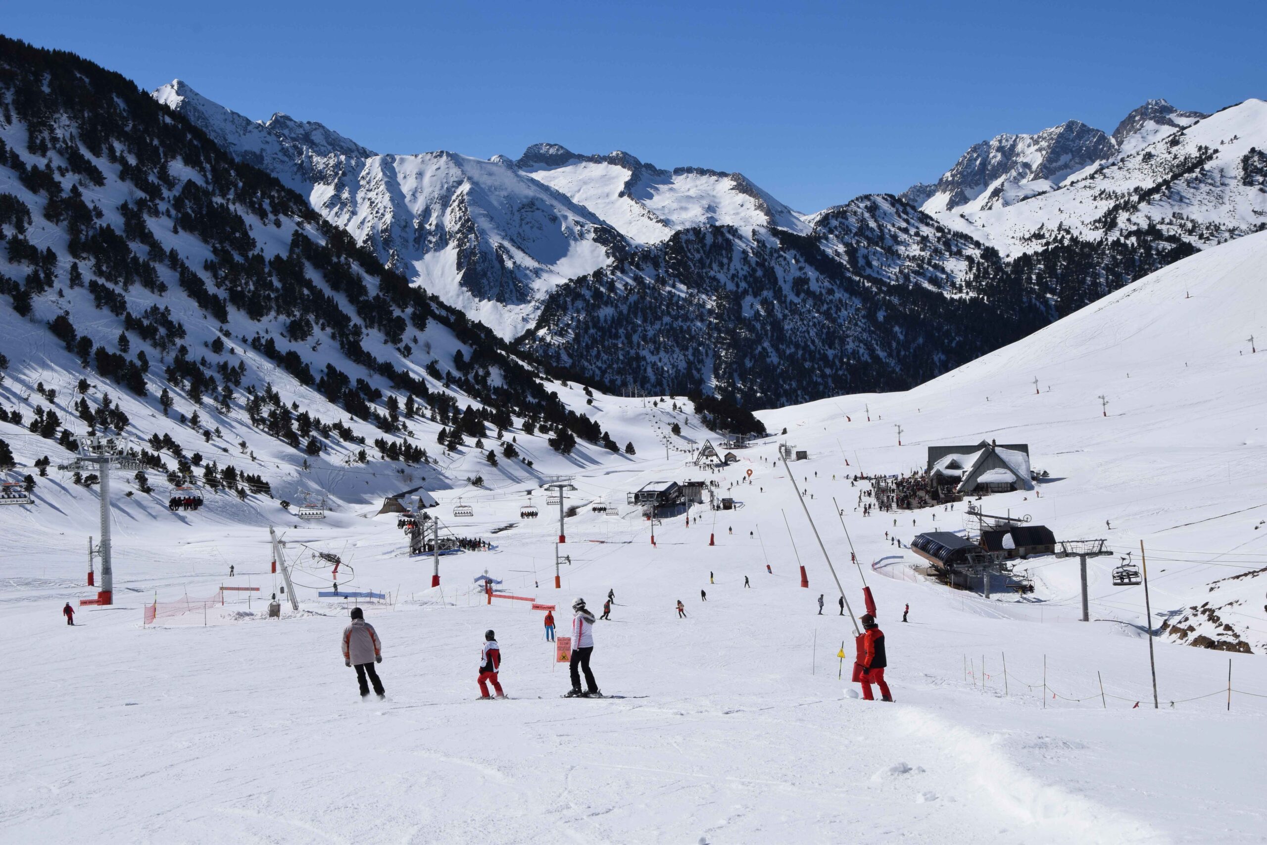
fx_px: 1478
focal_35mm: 42
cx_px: 634
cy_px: 422
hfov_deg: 46.4
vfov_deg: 31.9
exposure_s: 1/500
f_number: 11
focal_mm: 28
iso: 200
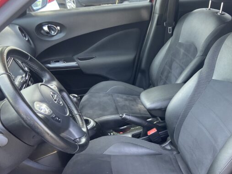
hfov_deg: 44.2
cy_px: 121
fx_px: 275
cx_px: 176
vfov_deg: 34.7
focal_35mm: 41
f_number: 1.8
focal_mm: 4.25
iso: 125
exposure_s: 1/121
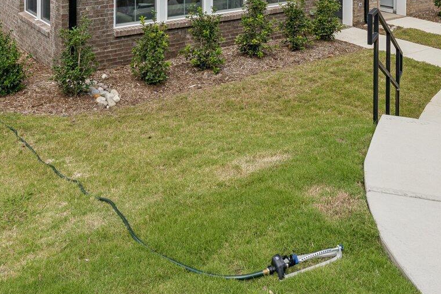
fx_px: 465
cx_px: 223
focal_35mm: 38
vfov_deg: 28.8
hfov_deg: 50.7
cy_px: -84
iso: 100
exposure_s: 1/400
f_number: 7.1
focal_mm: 14
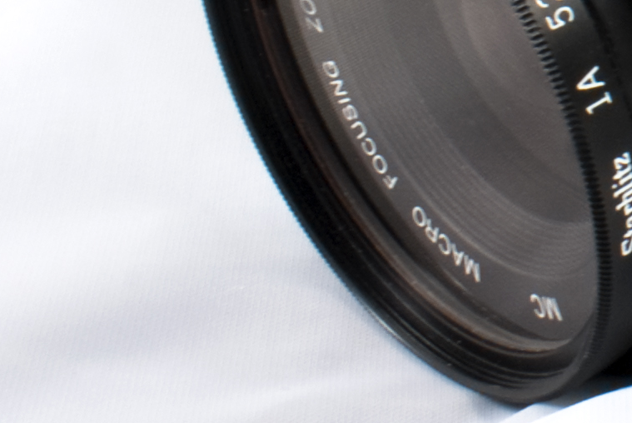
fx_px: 2689
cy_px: -453
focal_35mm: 153
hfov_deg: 11.2
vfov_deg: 8.5
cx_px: 1506
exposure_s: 1.6
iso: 100
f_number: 25
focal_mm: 20
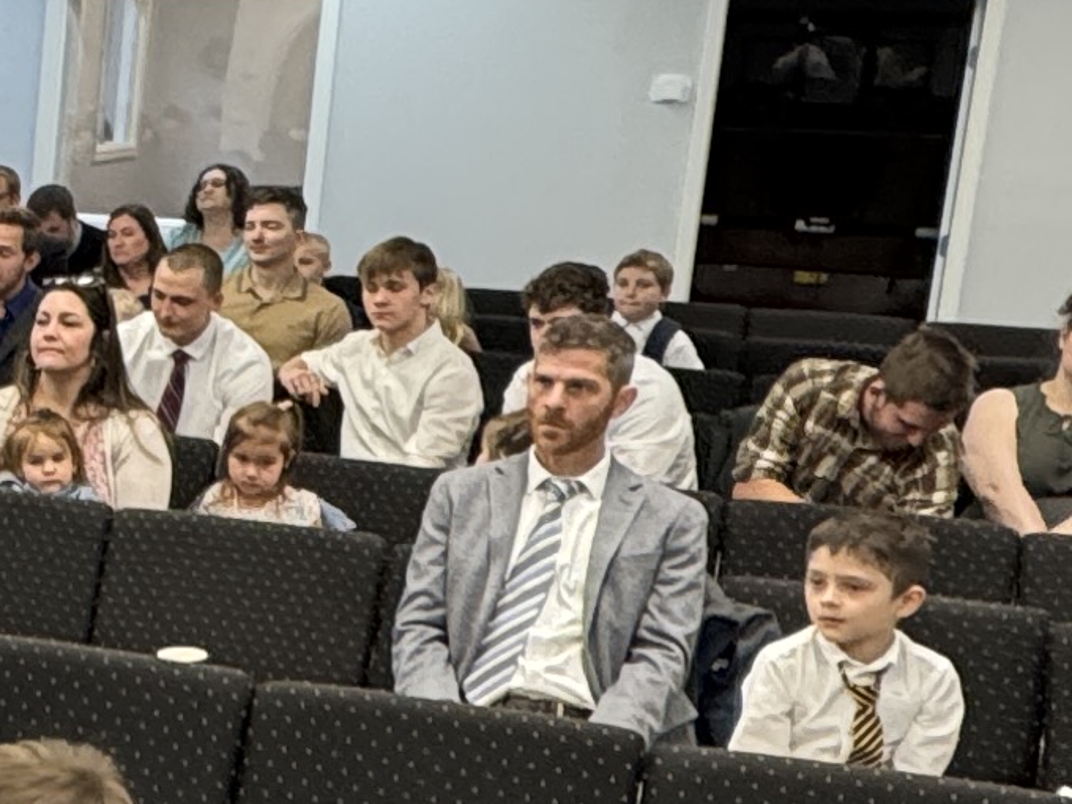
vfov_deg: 17.7
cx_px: -716
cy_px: 506
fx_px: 2570
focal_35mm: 83
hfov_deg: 19.3
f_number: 2.2
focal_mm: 2.22
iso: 320
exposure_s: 1/60
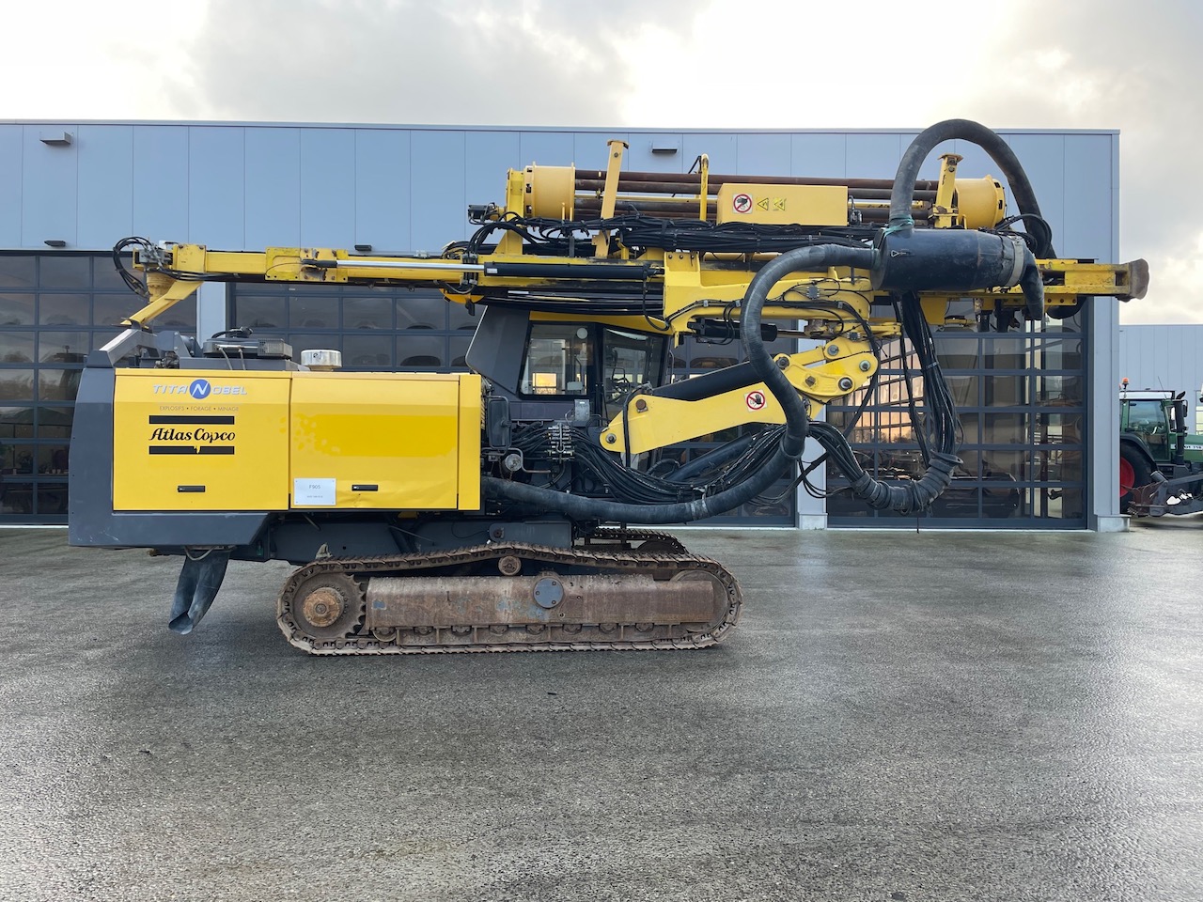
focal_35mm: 26
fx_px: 904
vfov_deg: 53.1
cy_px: 451
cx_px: 602
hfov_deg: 67.3
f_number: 1.6
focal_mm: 4.2
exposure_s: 1/121
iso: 40
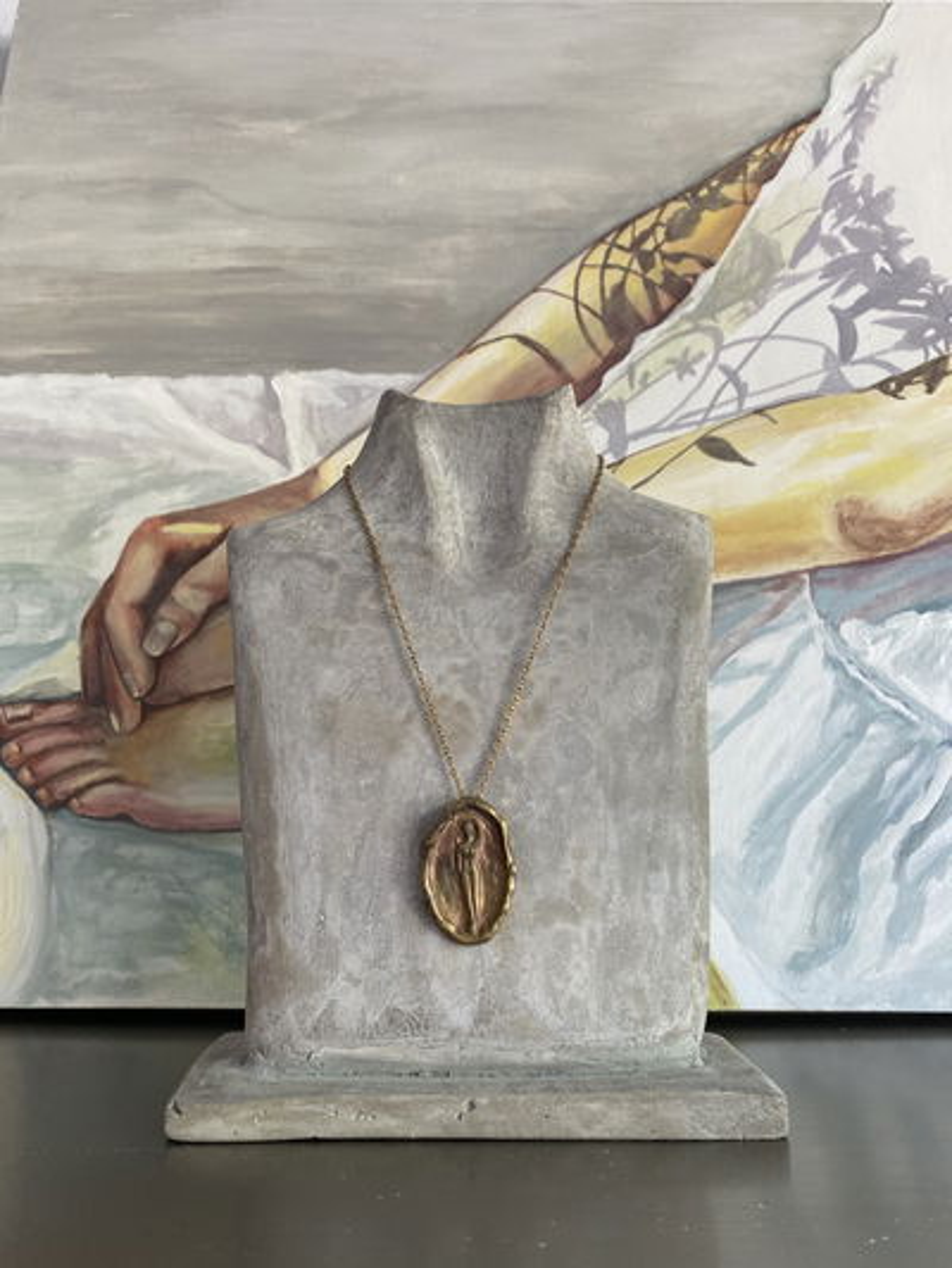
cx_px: 476
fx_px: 953
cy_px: 634
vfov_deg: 67.3
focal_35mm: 26
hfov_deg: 53.1
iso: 125
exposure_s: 1/121
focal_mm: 4.25
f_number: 1.8
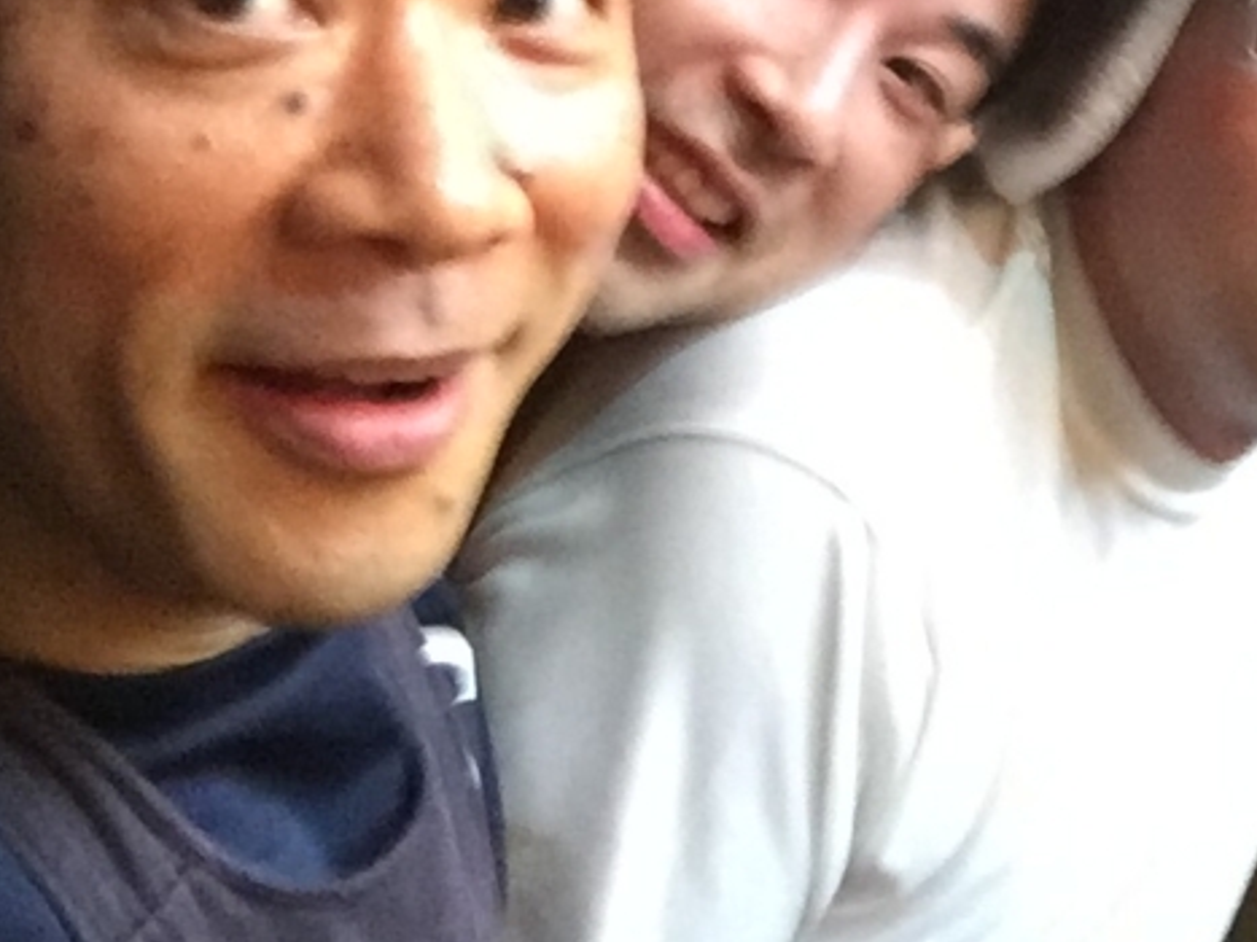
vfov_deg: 20.8
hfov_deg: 27.6
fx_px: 2469
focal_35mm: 68
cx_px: 1125
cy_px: -38
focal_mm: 2.65
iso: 640
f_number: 2.2
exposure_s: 1/15
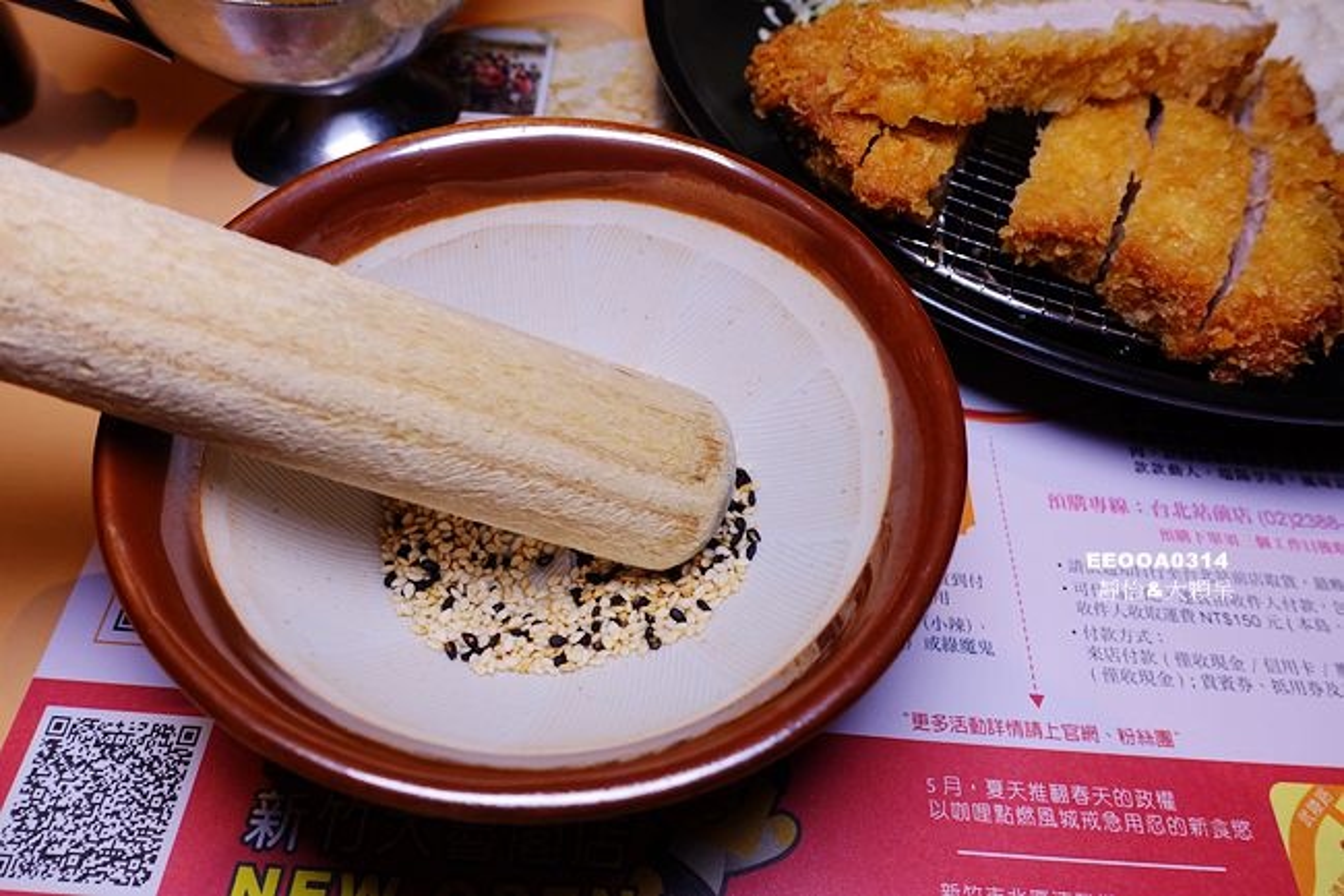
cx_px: 672
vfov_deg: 53.1
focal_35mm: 24
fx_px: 896
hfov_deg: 73.8
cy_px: 448
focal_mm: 8.8
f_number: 4
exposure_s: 1/100
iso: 125
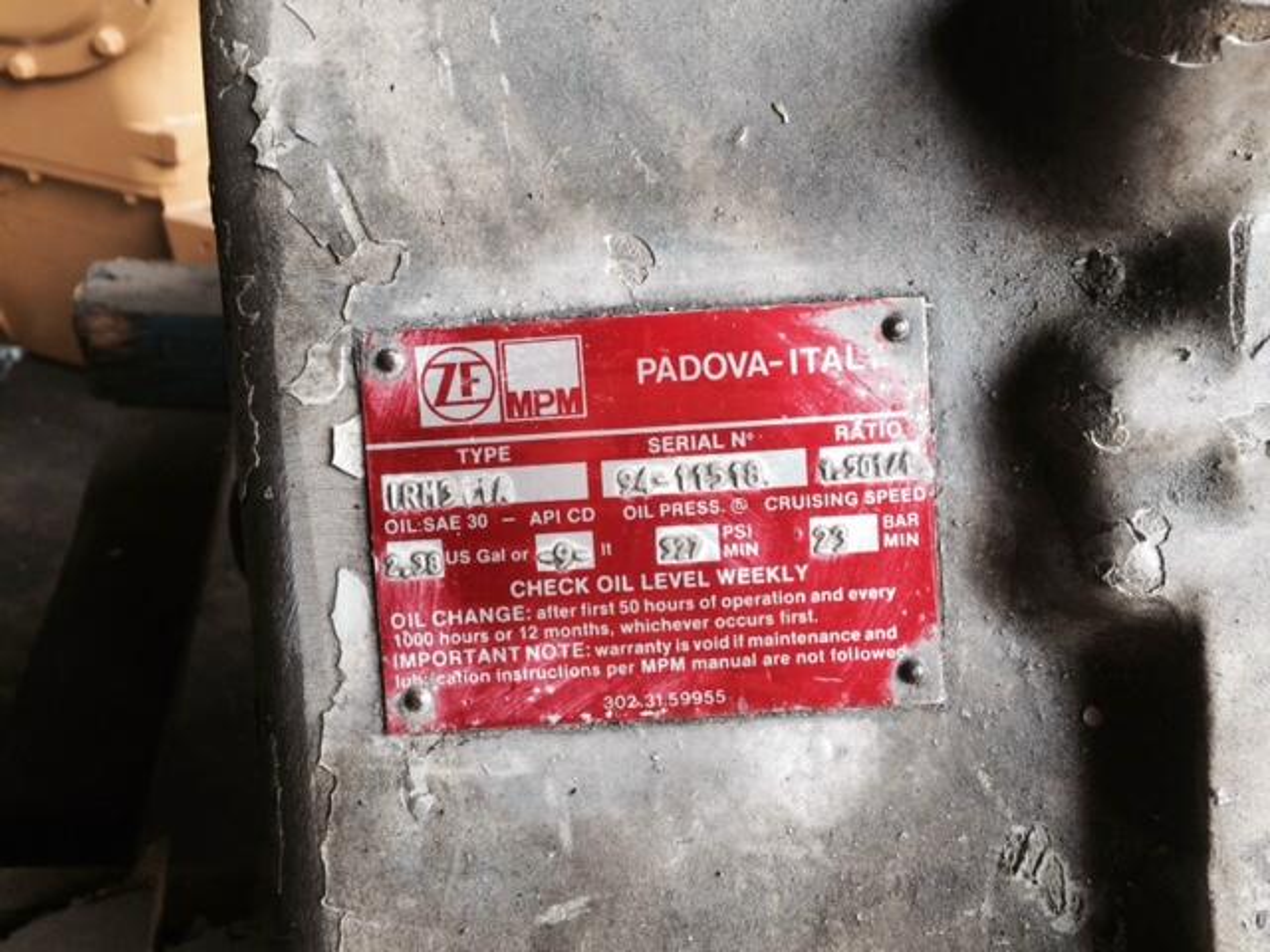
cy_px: 476
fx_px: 1064
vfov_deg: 48.2
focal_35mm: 29
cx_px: 635
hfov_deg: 61.7
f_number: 2.2
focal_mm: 4.15
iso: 40
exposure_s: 1/40
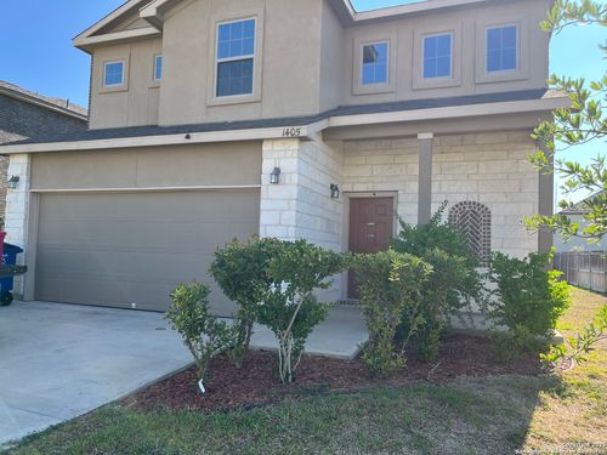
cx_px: 304
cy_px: 228
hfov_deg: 67.3
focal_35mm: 26
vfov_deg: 53.1
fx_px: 456
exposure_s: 1/1096
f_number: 1.6
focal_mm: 5.1
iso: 50
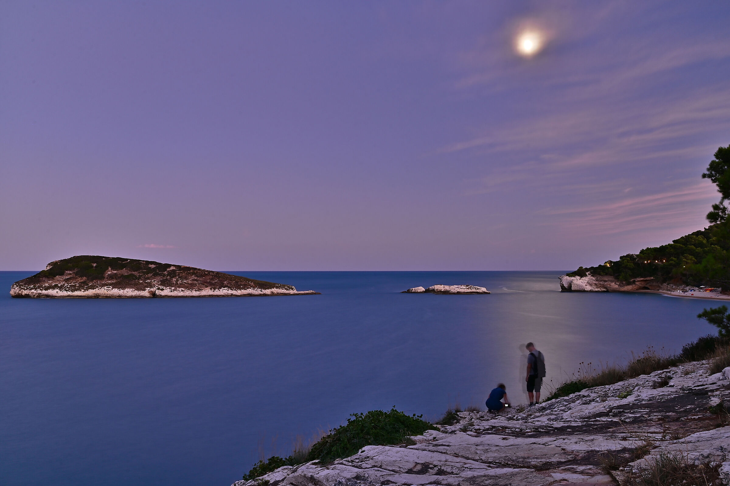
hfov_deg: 54.5
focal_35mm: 35
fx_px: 709
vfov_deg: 37.8
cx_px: 365
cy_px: 243
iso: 100
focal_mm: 35
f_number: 13
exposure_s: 15
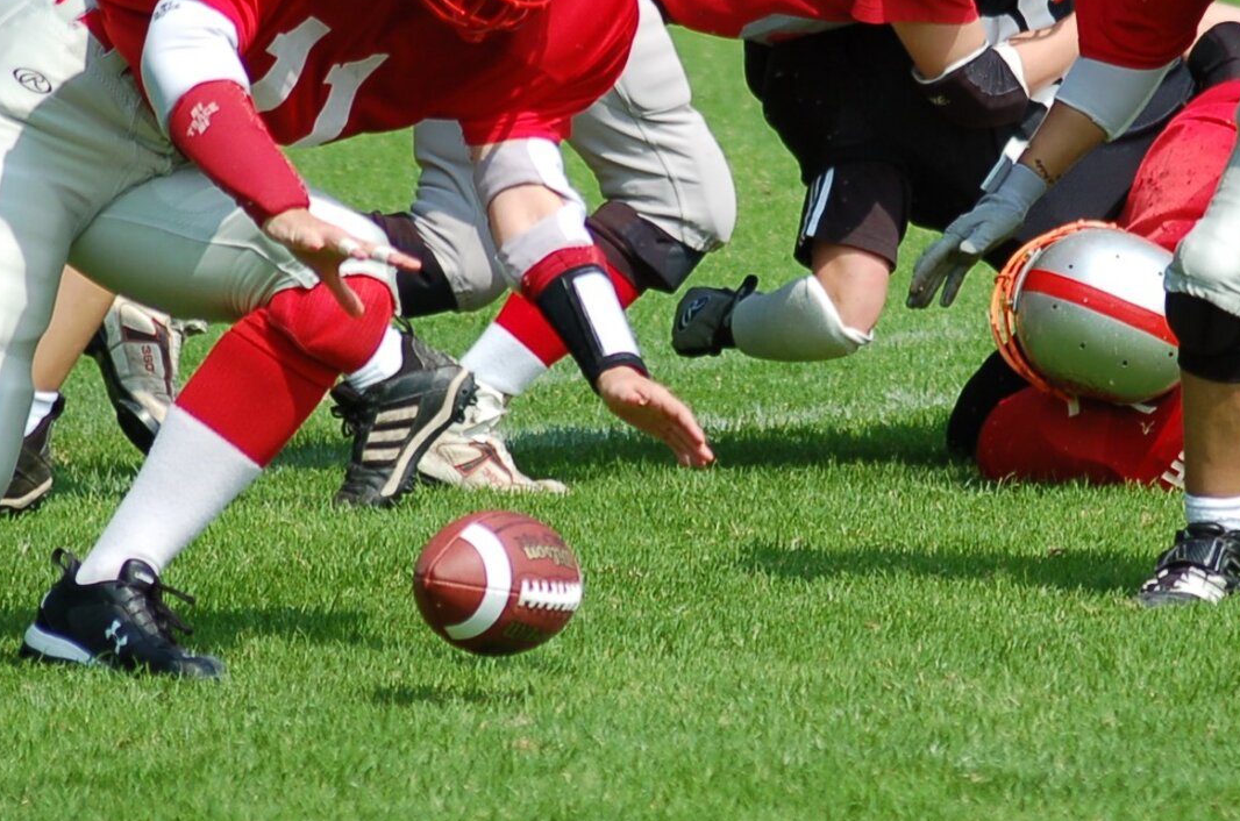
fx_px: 14369
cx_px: 897
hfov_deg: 4.9
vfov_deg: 3.3
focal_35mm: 418
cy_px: 258
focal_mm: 135
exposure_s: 1/1250
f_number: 5
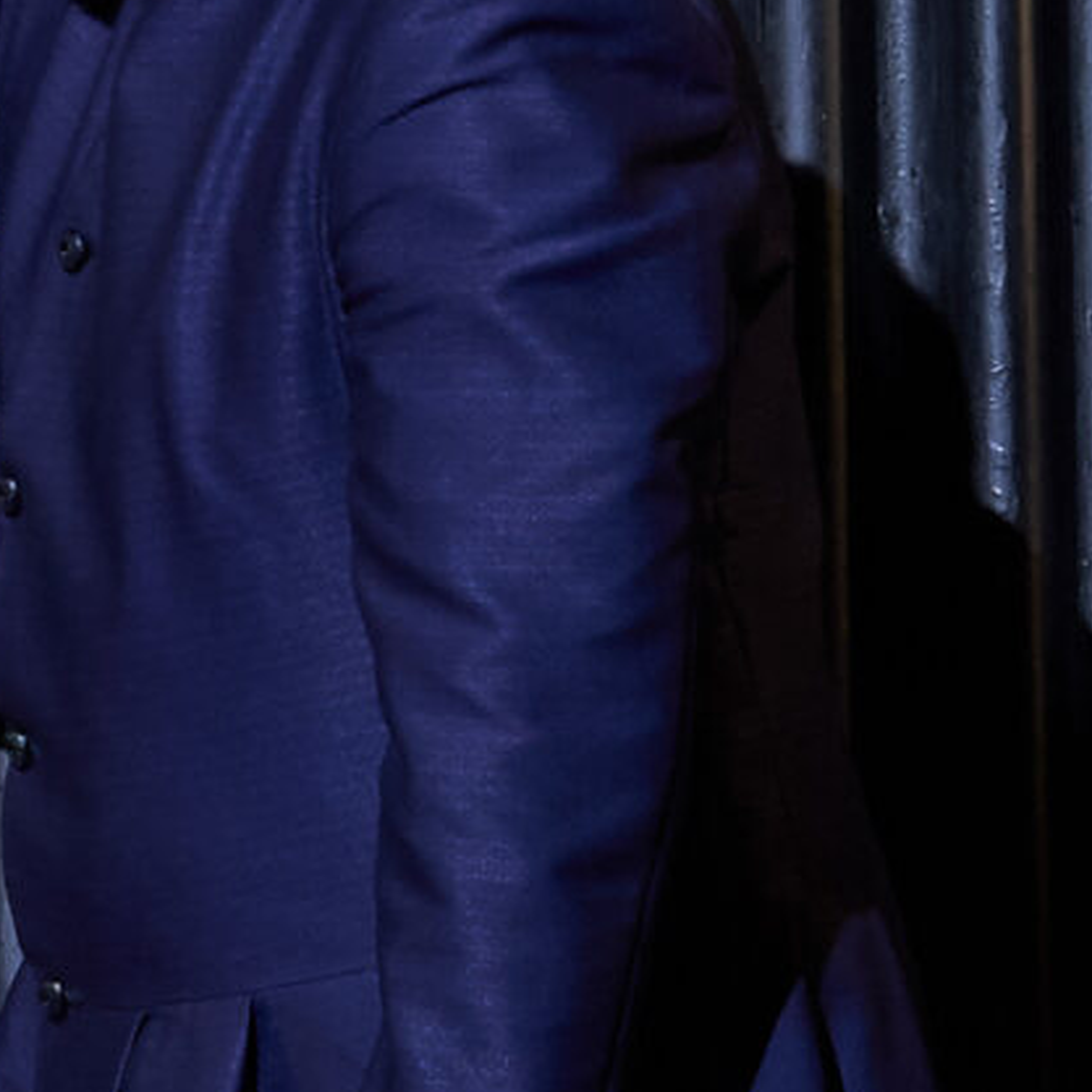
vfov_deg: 2.6
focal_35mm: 662
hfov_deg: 2.6
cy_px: 1313
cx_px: -1356
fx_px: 23627
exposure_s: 1/160
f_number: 4
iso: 1000
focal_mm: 85
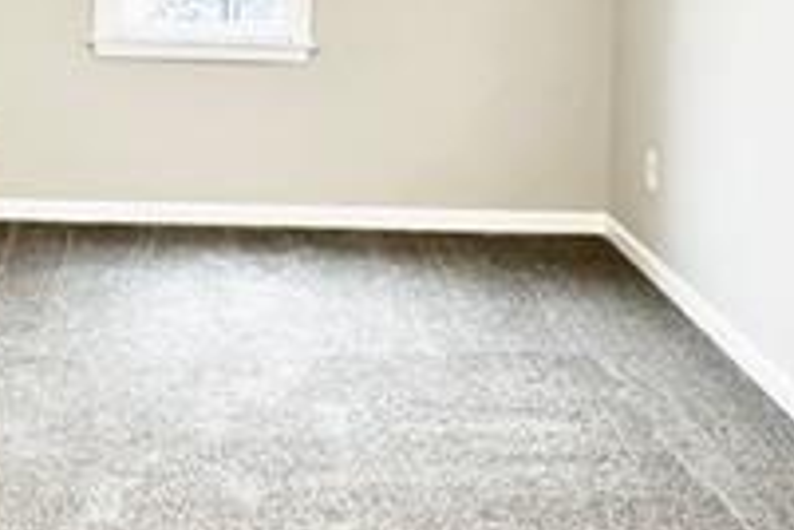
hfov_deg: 33.8
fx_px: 1279
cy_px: -99
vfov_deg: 21.7
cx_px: 194
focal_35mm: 58
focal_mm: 2.22
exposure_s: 1/120
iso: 160
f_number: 2.2
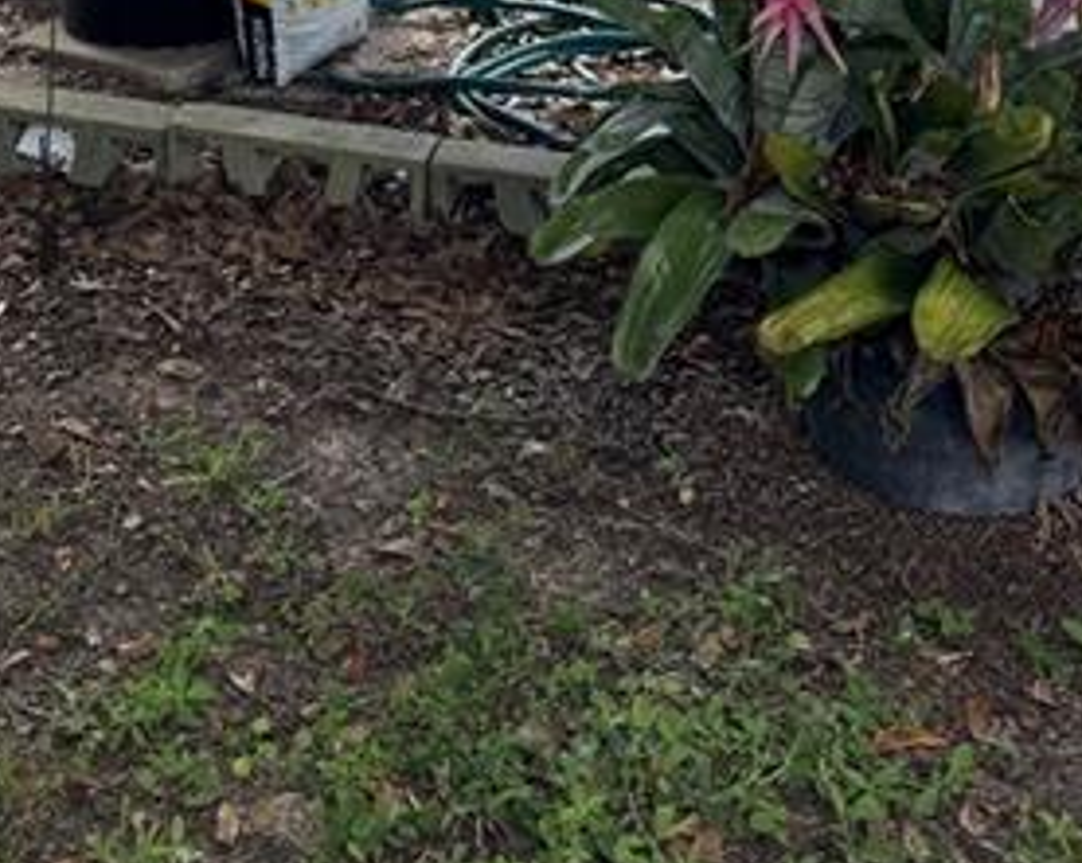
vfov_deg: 20.2
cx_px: 223
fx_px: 2079
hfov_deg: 28.6
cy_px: -430
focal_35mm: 65
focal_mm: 6.76
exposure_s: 1/1042
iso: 80
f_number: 1.78
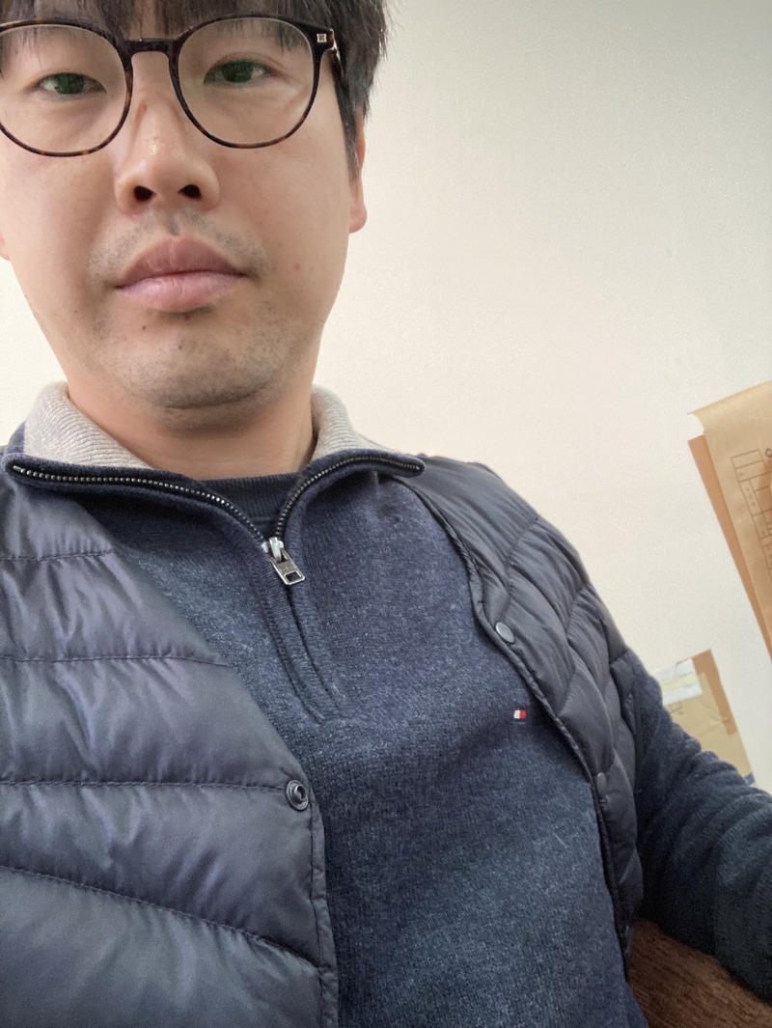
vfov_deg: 56.8
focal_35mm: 32
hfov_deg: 44.2
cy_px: 514
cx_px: 386
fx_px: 951
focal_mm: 2.87
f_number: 2.2
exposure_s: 1/60
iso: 250
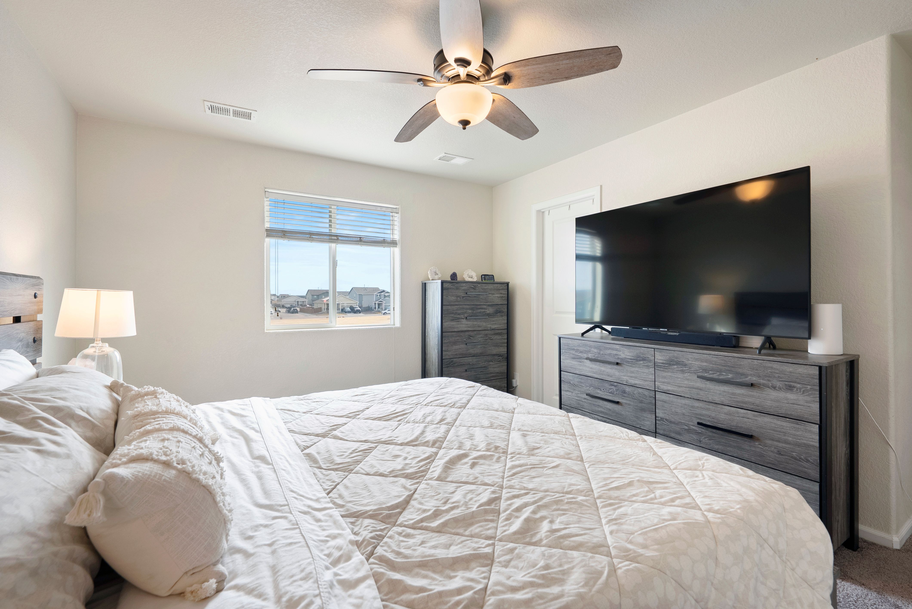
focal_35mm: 16
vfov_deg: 73.8
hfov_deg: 96.7
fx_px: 406
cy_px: 304
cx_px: 456
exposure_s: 1/8
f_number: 8
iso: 640
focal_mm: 16
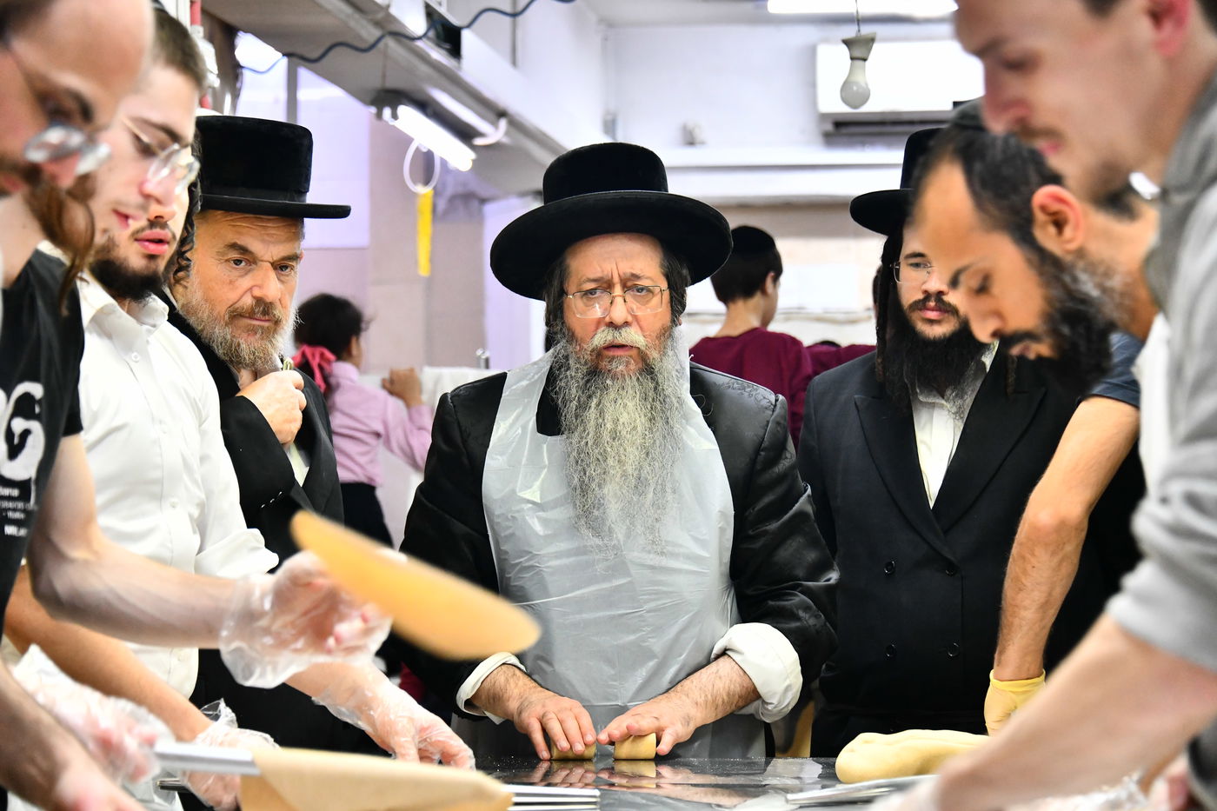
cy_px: 406
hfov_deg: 19.5
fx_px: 3549
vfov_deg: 13.0
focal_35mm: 105
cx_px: 608
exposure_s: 1/160
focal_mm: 105
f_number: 5.3
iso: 3200
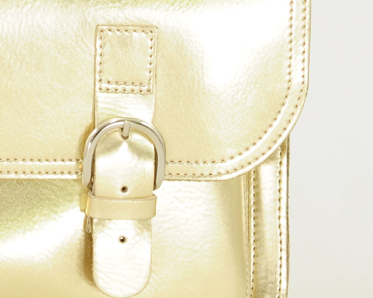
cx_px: -9
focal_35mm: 213
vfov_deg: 7.3
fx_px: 2352
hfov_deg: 9.0
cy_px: 57
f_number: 9
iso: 200
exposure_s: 1/25
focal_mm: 38
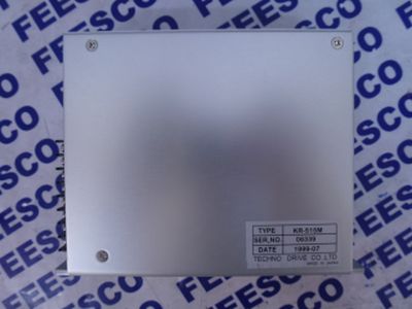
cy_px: 154
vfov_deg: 56.8
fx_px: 286
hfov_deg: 71.6
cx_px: 206
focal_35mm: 24
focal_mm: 4.3
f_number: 3.3
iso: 200
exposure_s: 1/10
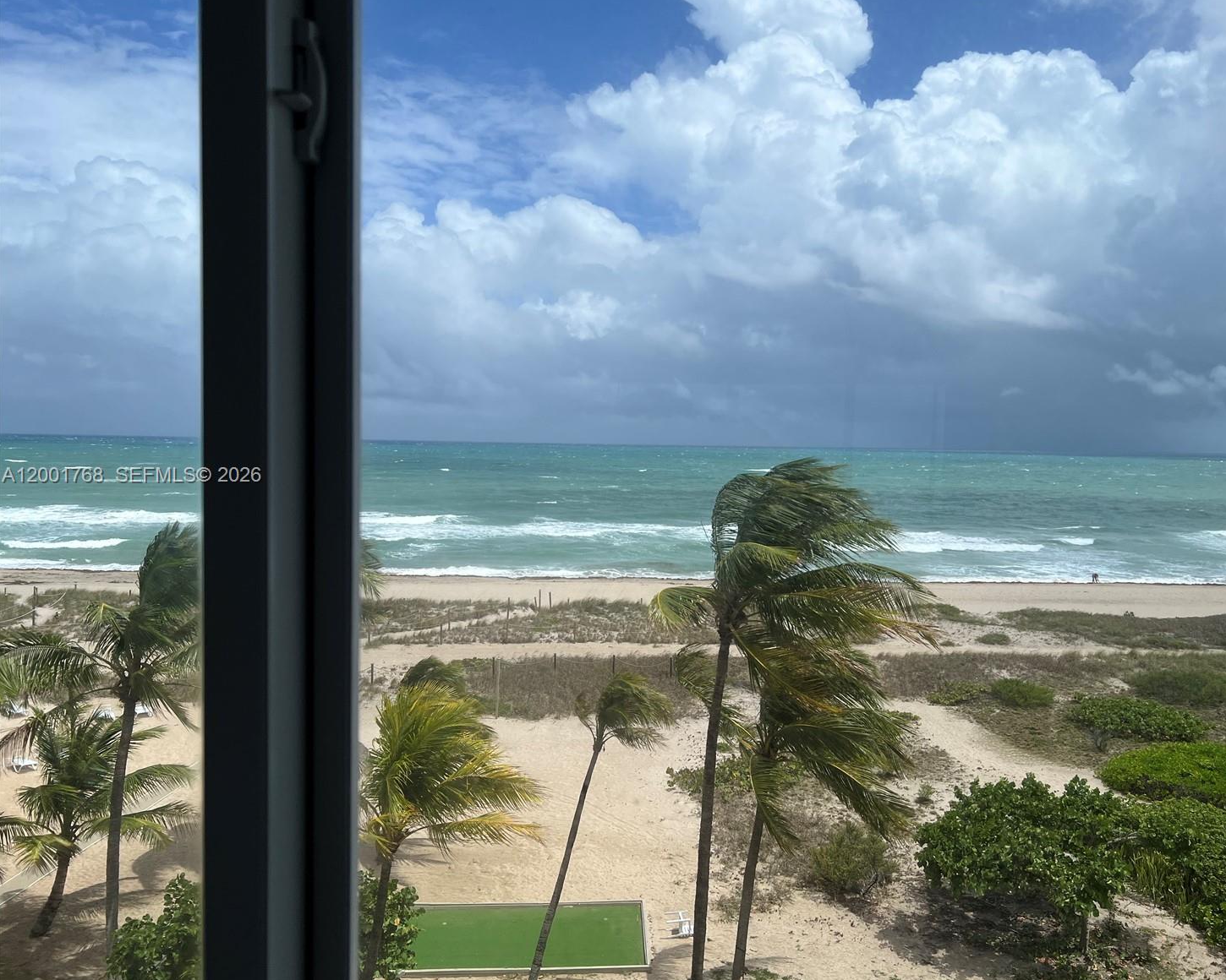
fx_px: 1016
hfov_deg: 62.1
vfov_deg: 51.5
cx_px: 675
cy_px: 476
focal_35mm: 28
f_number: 1.5
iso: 50
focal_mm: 5.7
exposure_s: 1/4274
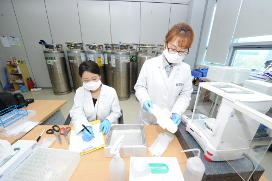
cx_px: 136
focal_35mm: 14
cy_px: 90
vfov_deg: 81.0
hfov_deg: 104.3
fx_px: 106
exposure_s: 1/250
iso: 2000
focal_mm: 14
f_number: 7.1
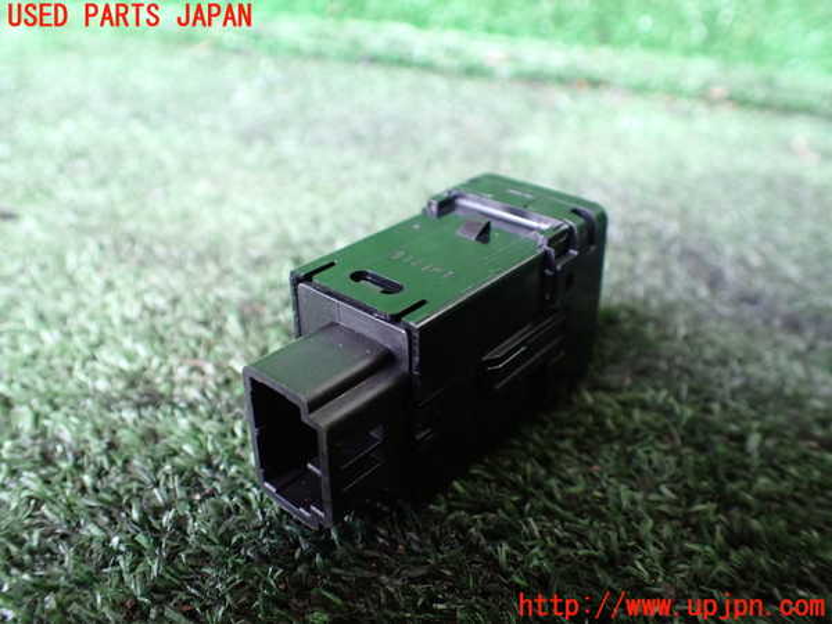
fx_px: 721
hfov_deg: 60.0
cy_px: 312
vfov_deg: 46.8
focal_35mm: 30
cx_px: 416
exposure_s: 1/50
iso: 800
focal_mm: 5.4
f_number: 2.3
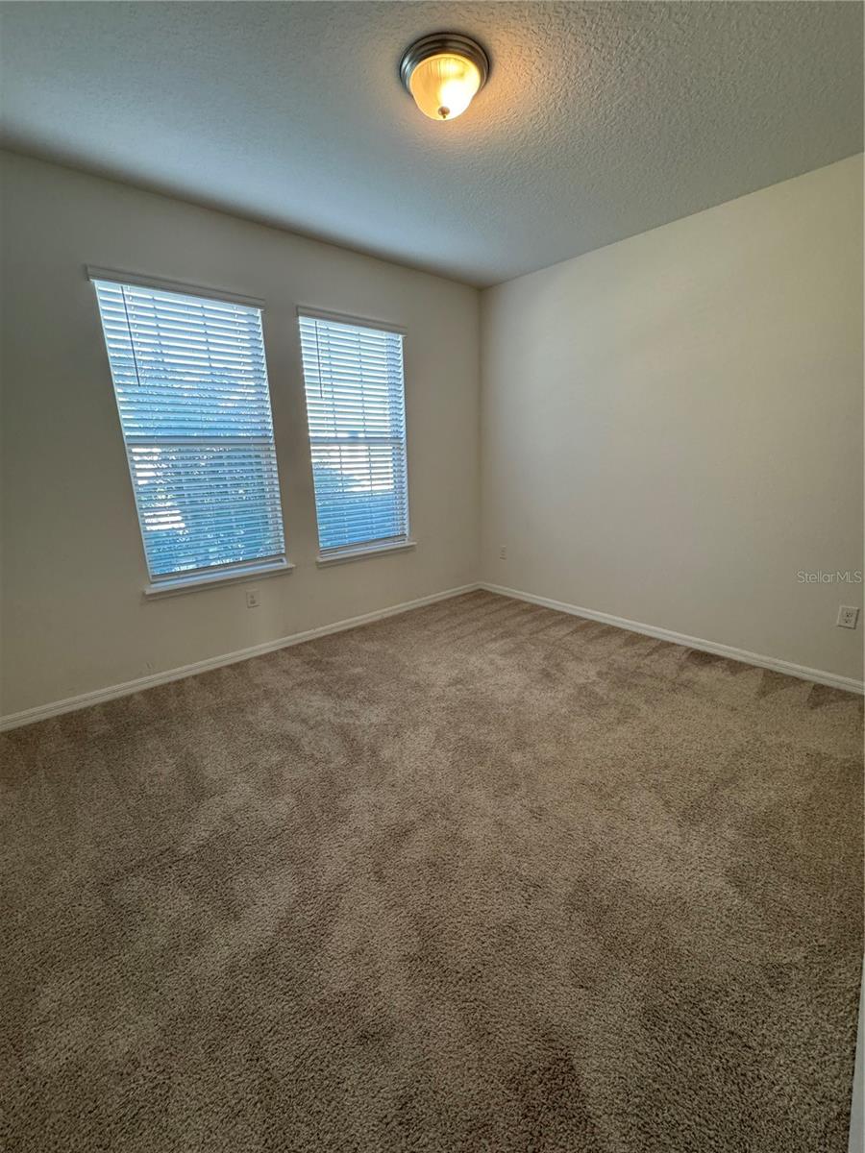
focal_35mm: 14
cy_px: 576
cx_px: 432
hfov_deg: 85.7
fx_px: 466
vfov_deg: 102.1
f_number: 2.2
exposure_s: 1/60
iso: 400
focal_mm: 2.22
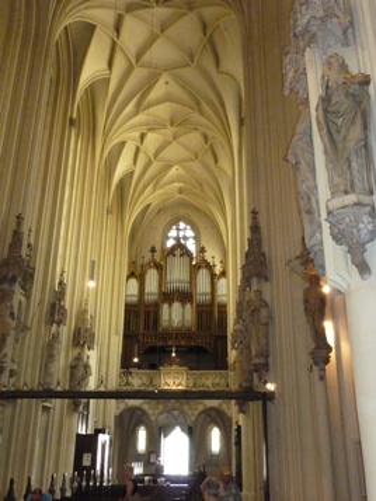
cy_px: 250
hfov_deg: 43.0
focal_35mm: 33
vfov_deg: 55.3
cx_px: 188
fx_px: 478
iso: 1000
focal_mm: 5.9
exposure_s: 1/30
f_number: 3.7
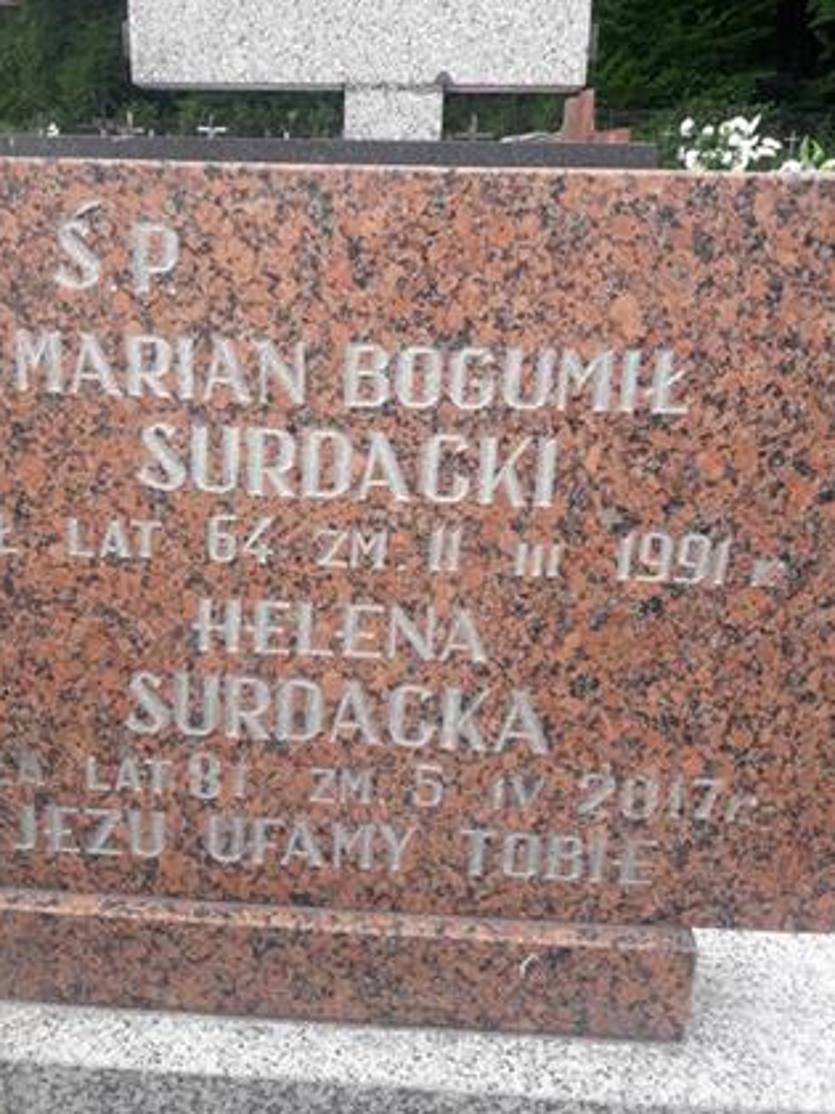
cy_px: 491
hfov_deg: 44.1
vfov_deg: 56.7
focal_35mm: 32
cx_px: 363
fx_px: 1029
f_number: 1.9
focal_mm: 3.7
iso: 40
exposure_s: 1/346
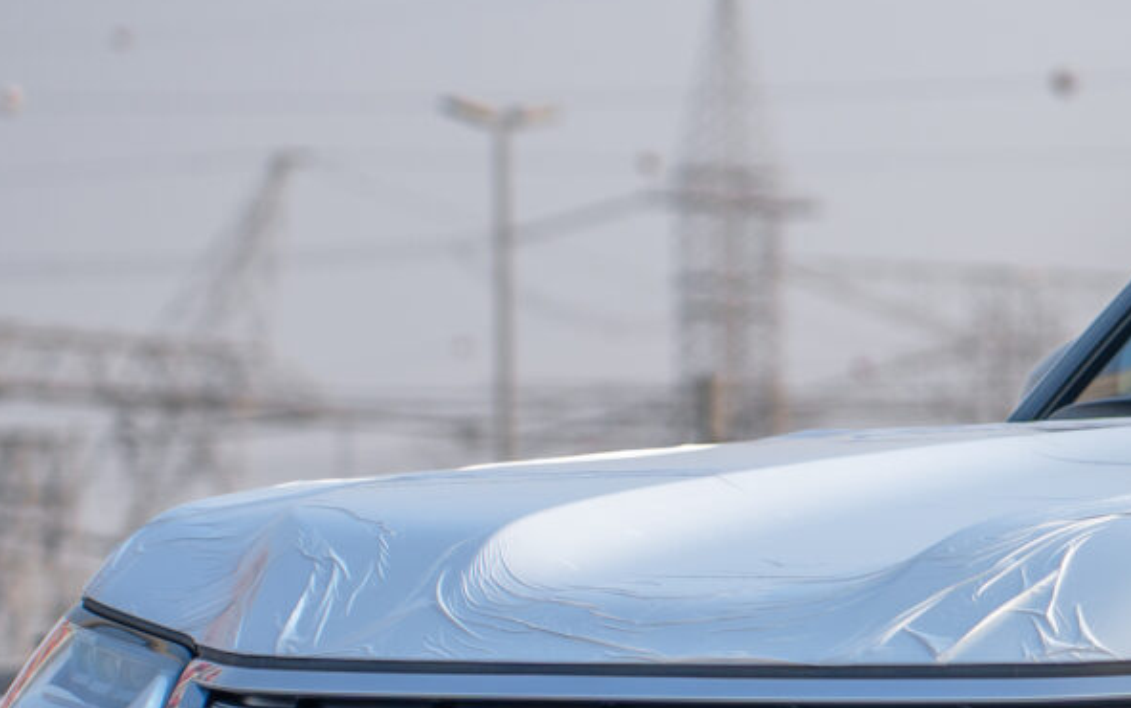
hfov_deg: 6.2
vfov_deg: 4.0
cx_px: 2013
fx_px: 10207
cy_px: 841
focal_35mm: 331
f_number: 3.5
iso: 125
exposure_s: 1/750
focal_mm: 75
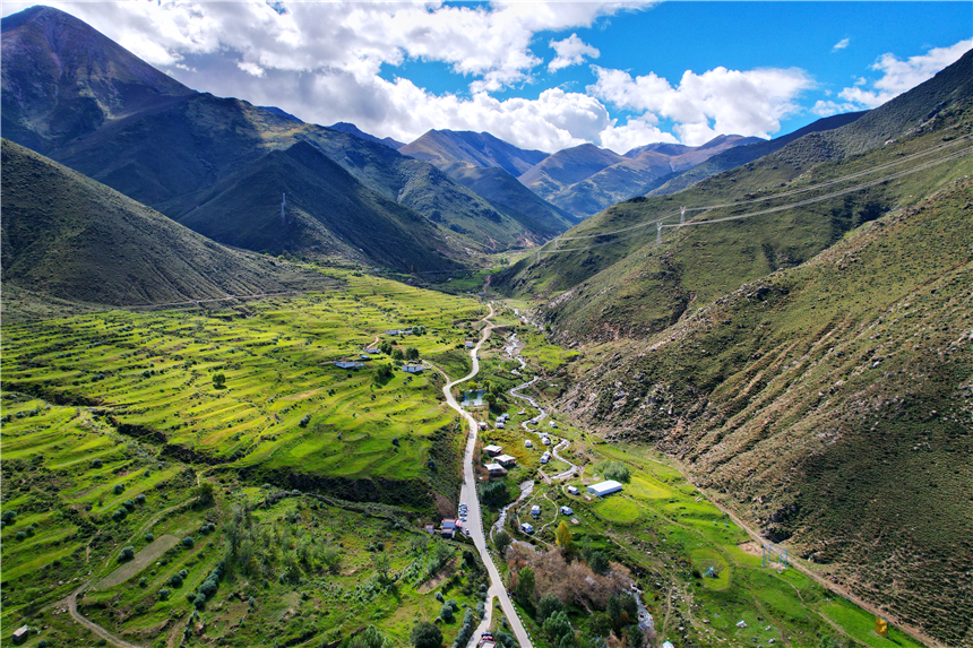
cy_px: 324
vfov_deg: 57.2
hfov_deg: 78.6
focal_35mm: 22
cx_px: 486
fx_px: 594
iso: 100
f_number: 2.8
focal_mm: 8.38
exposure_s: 1/1250
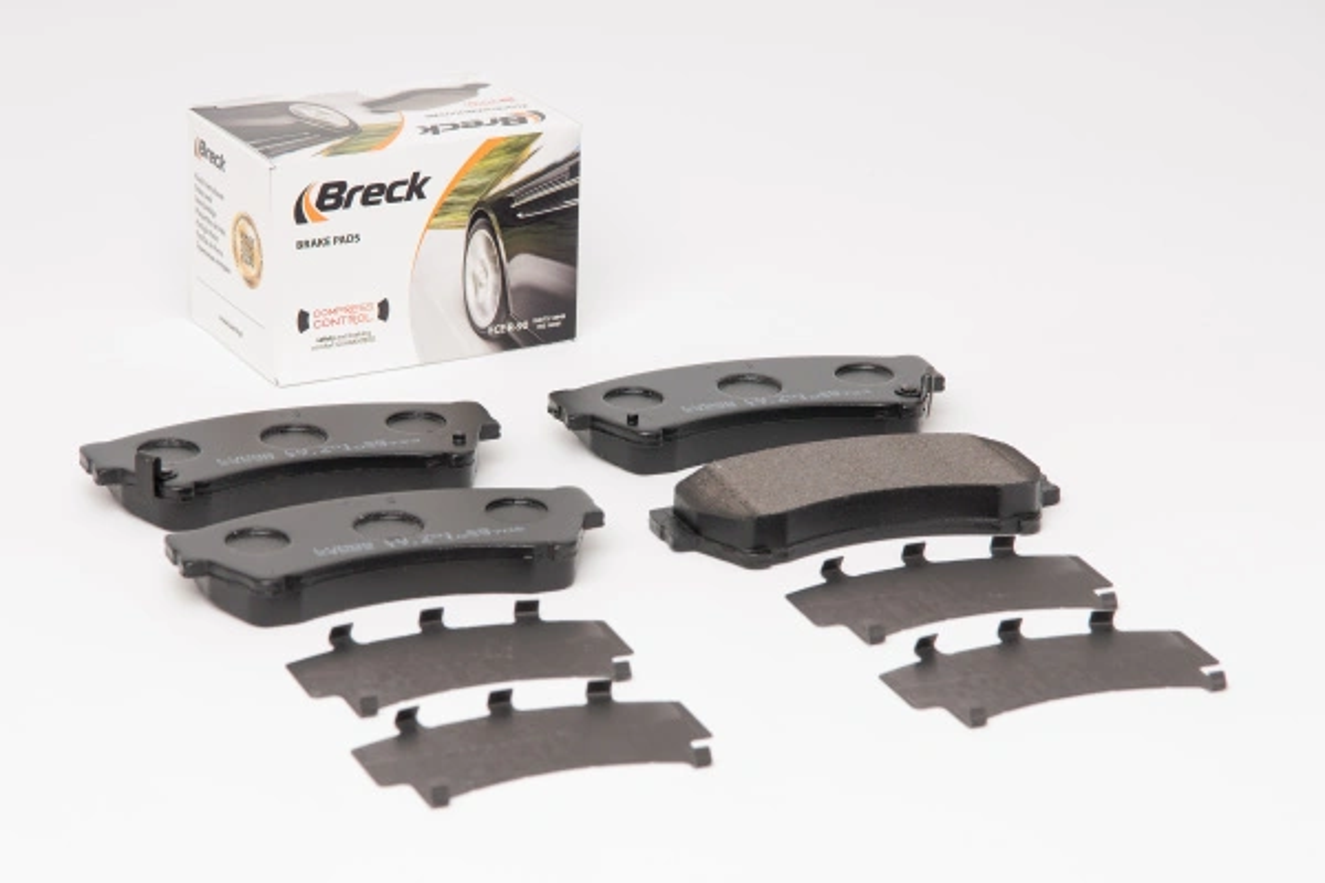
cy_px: 442
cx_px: 662
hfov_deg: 22.6
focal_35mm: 90
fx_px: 3312
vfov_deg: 15.2
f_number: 9.5
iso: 100
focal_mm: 60
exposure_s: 1/200
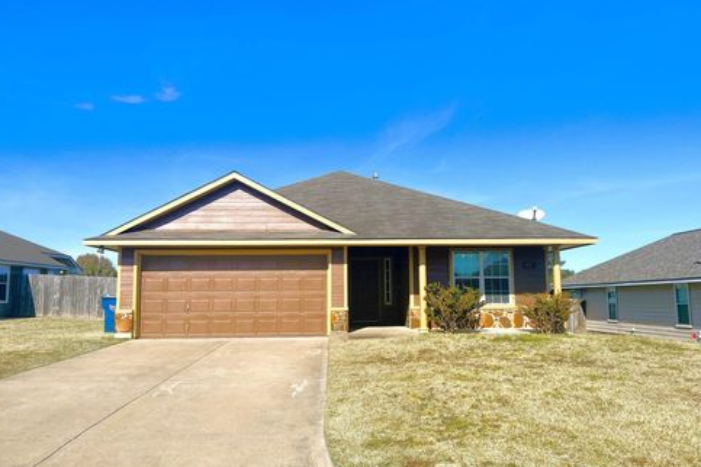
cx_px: 345
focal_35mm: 28
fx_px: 545
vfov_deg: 46.4
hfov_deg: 65.5
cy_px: 217
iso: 50
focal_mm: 5.7
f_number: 1.5
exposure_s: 1/6211
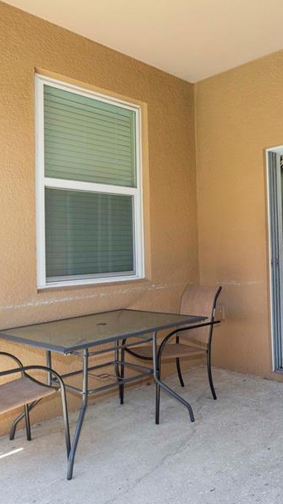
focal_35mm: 30
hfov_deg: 35.3
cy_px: 236
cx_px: 281
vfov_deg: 64.2
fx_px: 400
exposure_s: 1/125
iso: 1000
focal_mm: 17
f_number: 9
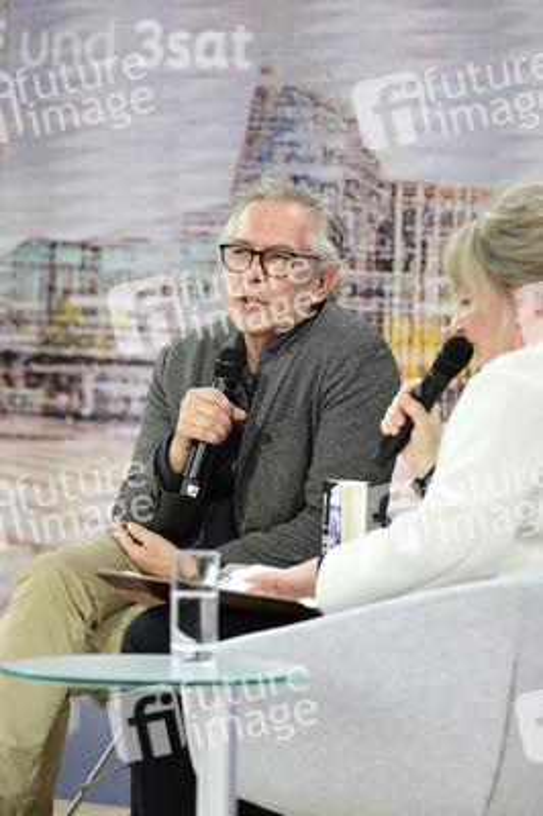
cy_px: 408
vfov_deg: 10.3
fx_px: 4532
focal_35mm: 200
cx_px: 272
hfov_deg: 6.9
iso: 640
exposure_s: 1/320
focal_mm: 200
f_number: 4
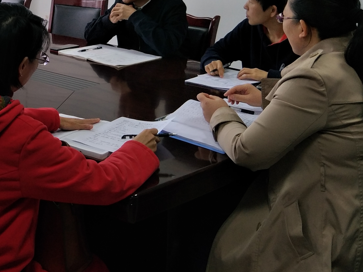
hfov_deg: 35.5
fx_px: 524
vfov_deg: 28.3
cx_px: 25
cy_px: 42
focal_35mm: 50
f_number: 1.7
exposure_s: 1/33
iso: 136
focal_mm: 4.1
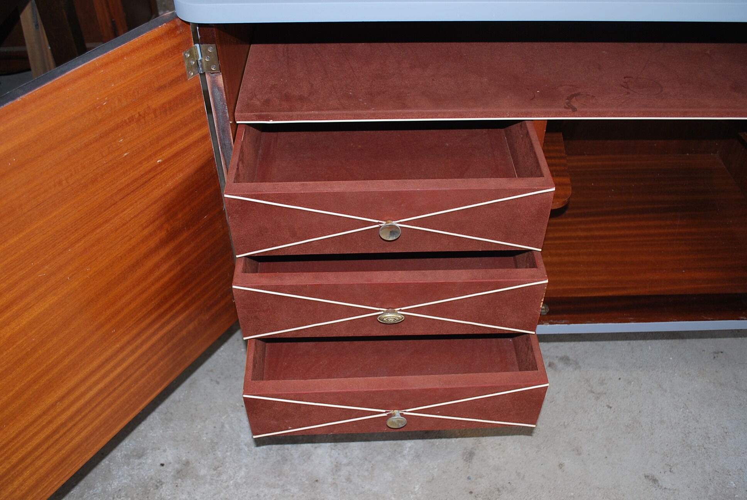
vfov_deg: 40.1
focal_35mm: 33
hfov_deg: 57.2
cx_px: 374
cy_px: 250
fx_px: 686
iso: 200
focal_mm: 22
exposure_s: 1/60
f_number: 4
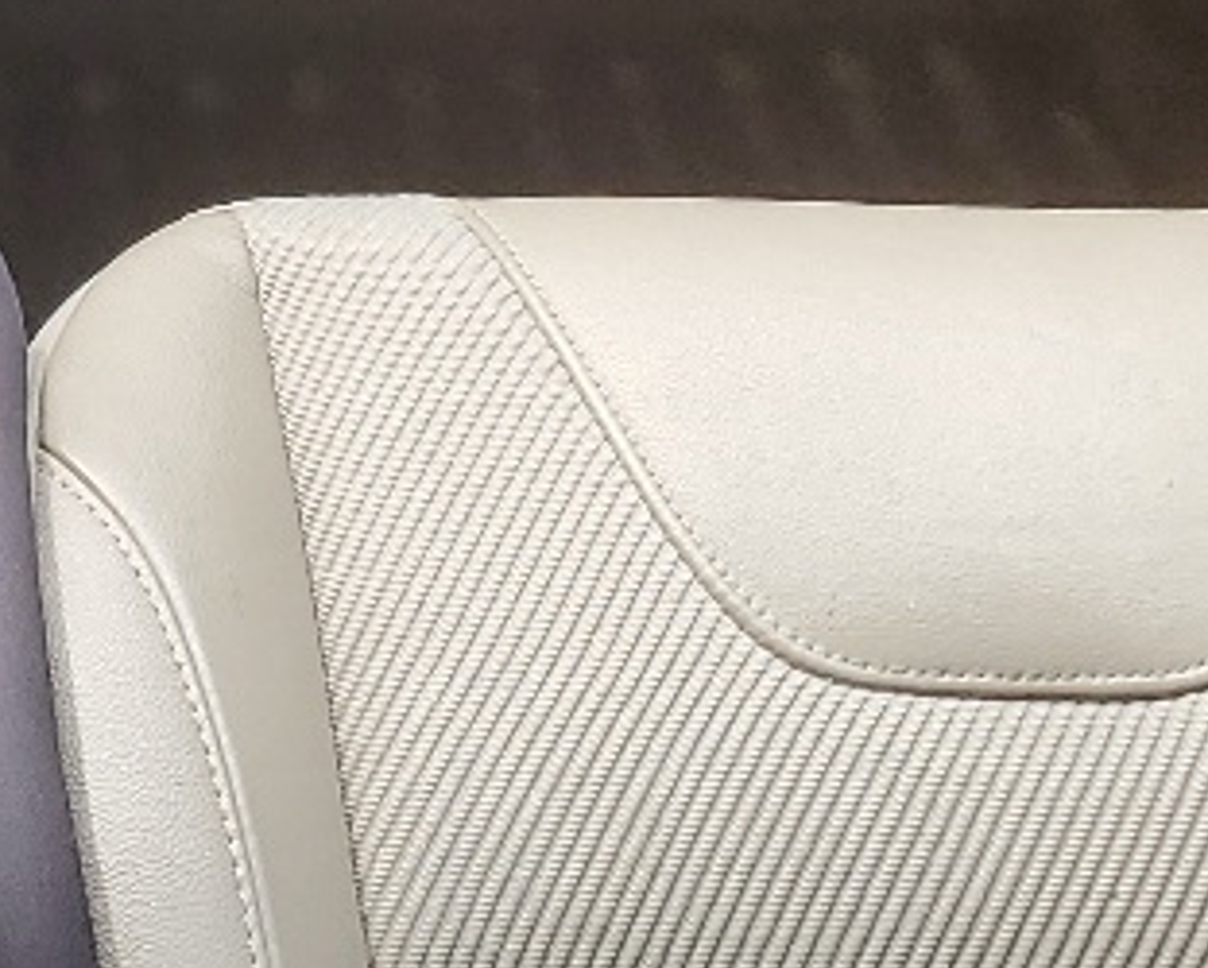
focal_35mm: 130
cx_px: -685
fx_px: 4651
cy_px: -337
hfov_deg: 13.8
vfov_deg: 11.5
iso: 50
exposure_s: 1/323
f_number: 1.5
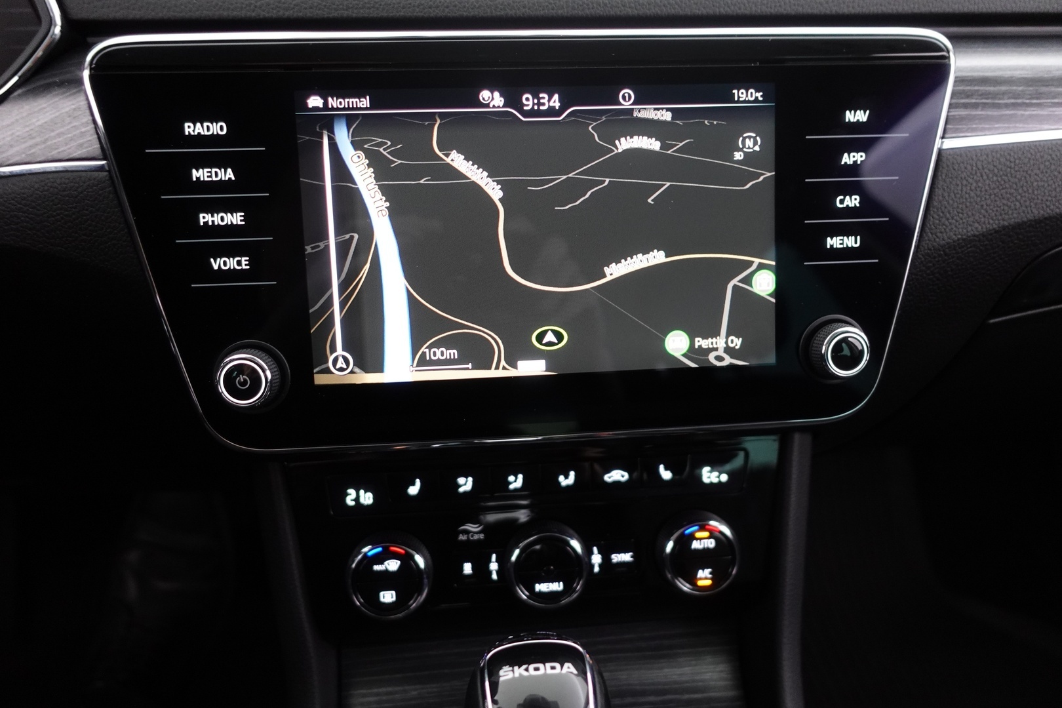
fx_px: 708
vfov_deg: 53.1
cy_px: 354
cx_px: 531
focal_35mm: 24
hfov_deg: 73.7
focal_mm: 9.4
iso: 800
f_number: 1.8
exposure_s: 1/20
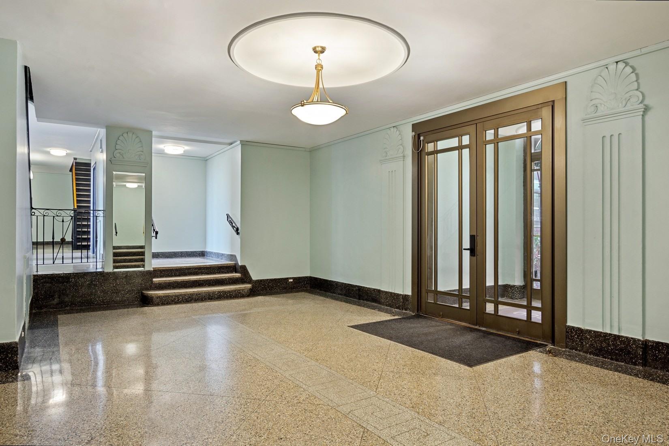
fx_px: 418
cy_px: 223
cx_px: 334
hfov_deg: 77.3
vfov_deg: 56.1
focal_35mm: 22
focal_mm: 15
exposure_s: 4
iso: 200
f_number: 11
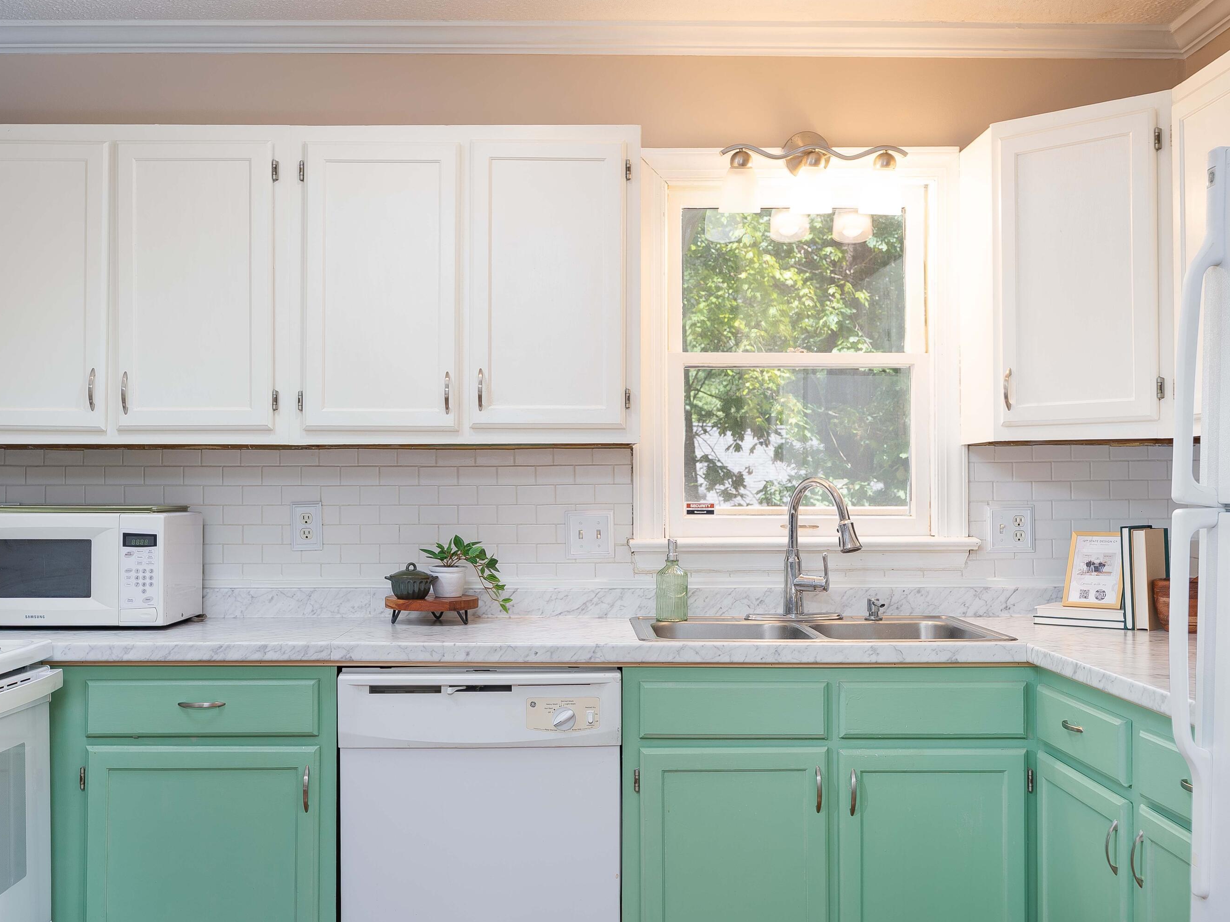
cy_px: 461
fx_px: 1350
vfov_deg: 37.7
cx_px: 599
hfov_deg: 49.0
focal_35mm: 38
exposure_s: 1/80
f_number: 7.1
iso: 320
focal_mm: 35
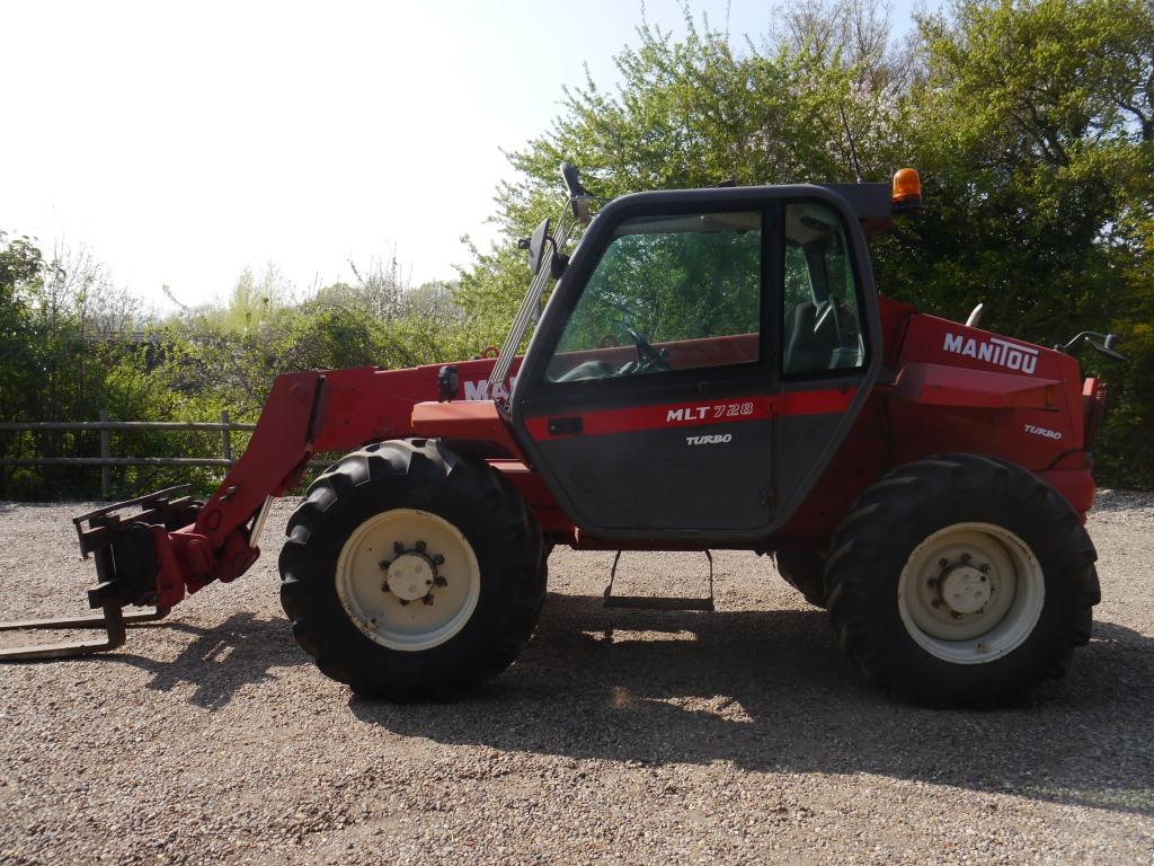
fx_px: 933
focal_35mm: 28
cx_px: 577
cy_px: 433
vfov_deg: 49.7
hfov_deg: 63.4
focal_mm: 14
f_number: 6.3
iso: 160
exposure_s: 1/400
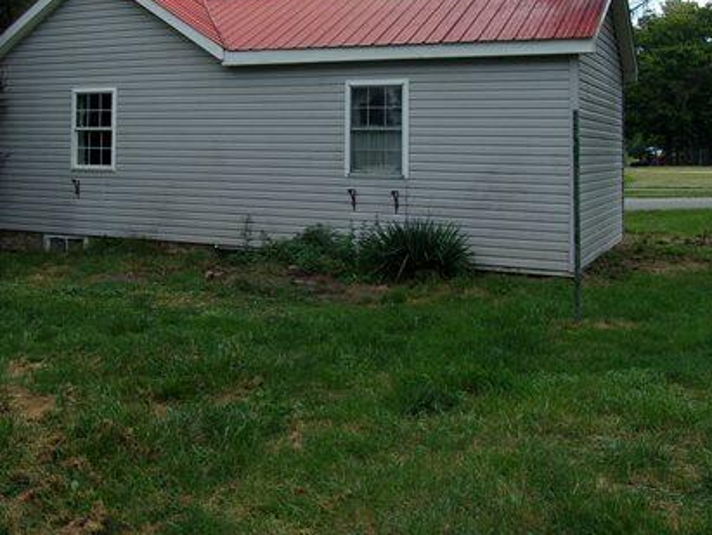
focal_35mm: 42
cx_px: 305
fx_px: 865
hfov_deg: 44.6
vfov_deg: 33.6
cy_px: 121
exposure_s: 1/56
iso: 80
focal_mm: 4.9
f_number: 10.4
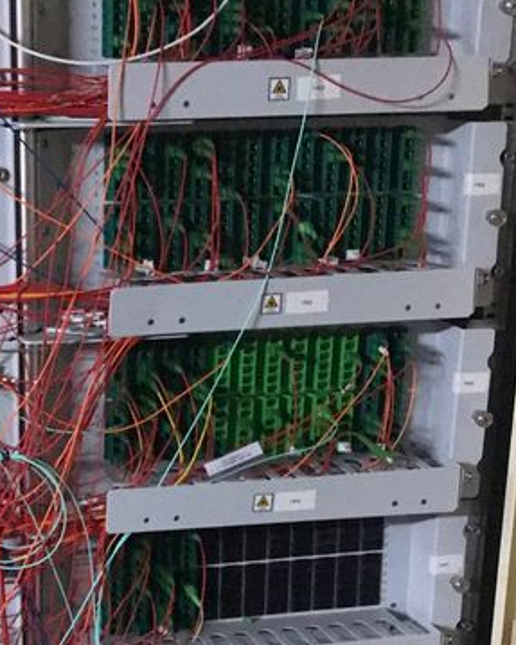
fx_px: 1451
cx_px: 42
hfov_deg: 19.7
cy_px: 535
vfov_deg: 24.6
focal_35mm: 76
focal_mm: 3.99
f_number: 1.8
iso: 100
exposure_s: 1/4
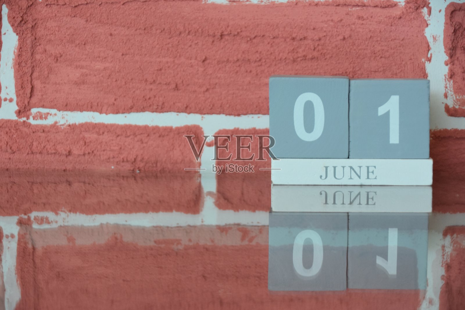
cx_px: 232
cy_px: 155
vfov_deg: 11.4
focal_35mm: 120
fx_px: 1550
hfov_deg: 17.1
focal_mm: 80
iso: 800
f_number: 5.6
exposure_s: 1/125
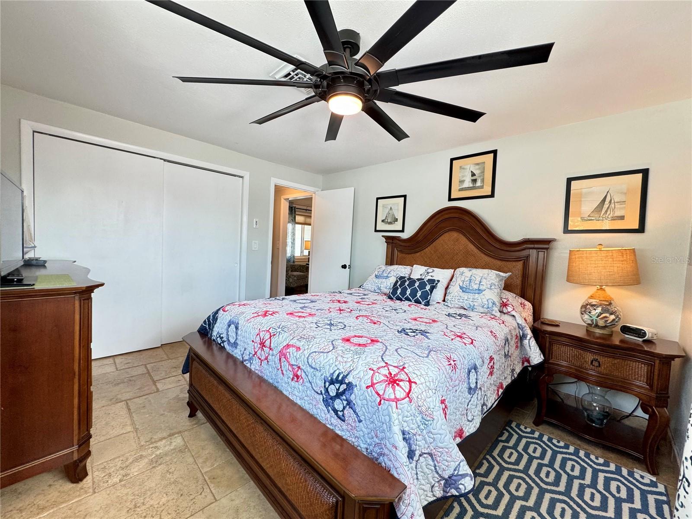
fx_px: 280
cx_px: 346
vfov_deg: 85.7
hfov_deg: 102.1
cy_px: 260
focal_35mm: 14
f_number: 2.2
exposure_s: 1/120
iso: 160
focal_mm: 2.22
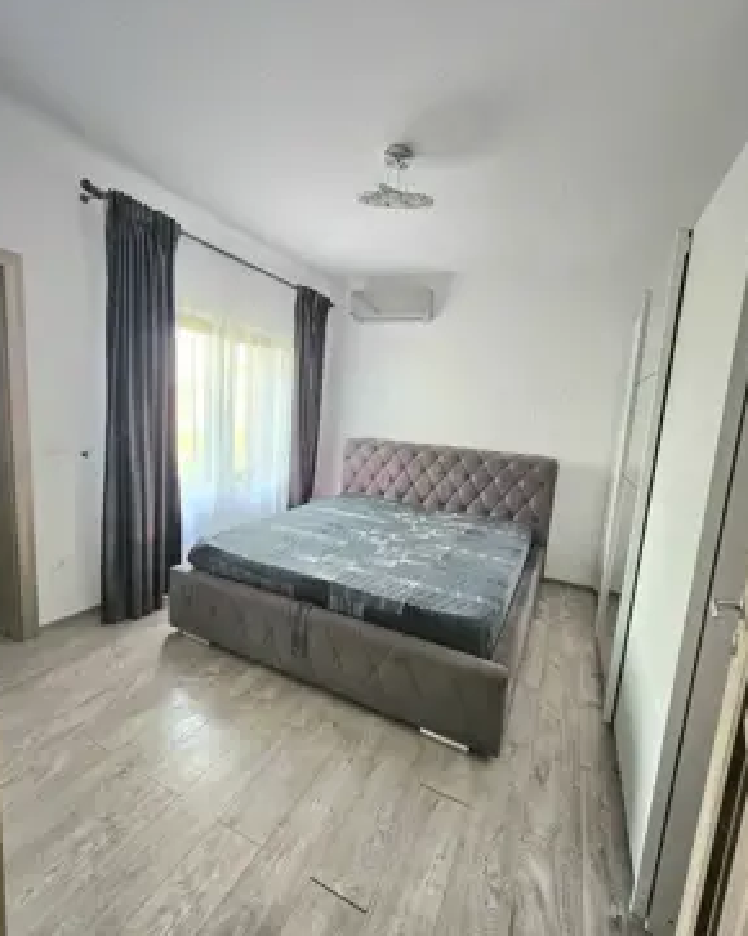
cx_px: 369
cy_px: 462
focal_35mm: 14
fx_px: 388
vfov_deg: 100.7
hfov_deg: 87.9
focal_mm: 2.2
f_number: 2.2
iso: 250
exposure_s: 1/50
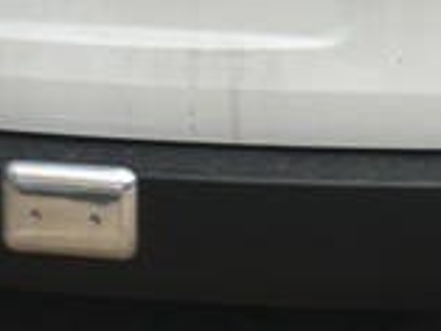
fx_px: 1887
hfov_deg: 13.3
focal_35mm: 148
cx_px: 177
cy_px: -213
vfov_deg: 9.7
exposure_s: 1/986
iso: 25
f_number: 2.2
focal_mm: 4.15
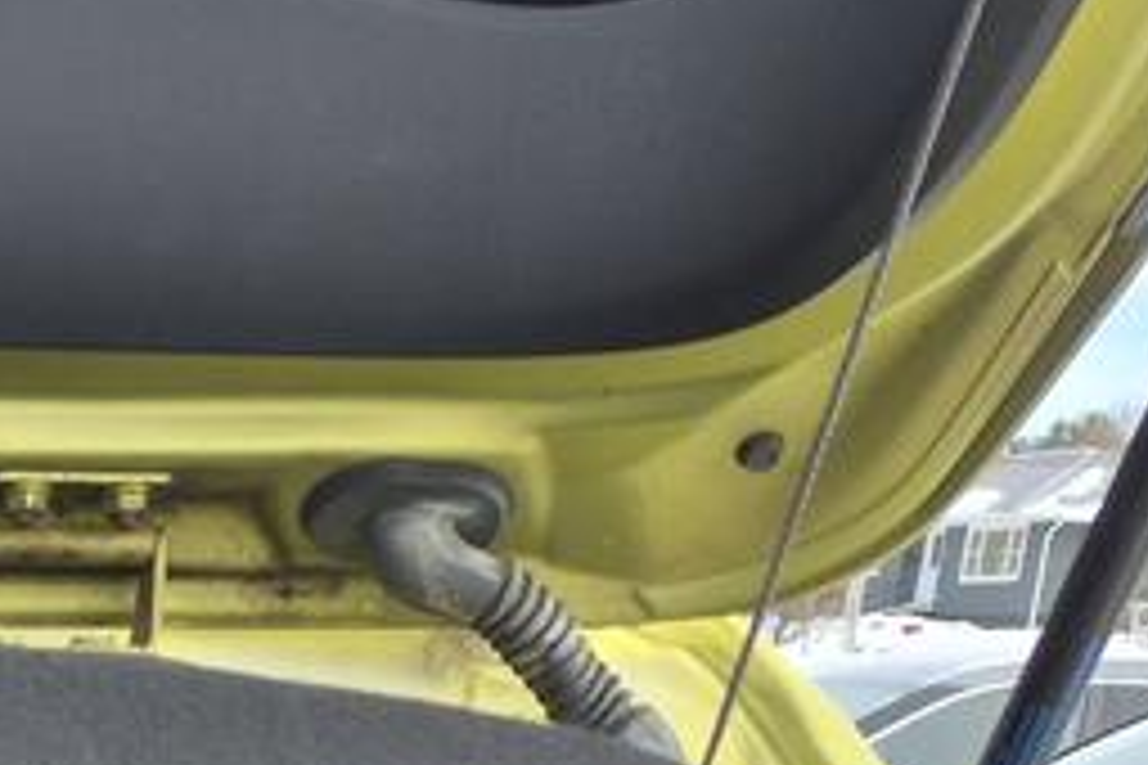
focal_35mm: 120
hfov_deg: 14.5
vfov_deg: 9.5
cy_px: 2128
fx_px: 3826
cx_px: -1053
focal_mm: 5.4
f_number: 1.8
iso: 25
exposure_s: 1/464
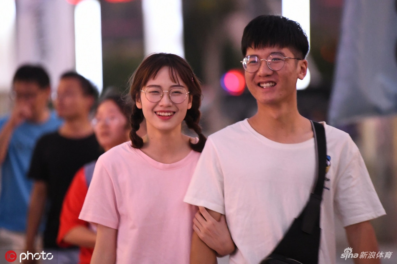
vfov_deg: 6.9
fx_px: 2204
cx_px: 198
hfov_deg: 10.3
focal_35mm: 200
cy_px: 132
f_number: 2.8
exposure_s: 1/50
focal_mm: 200
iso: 8000
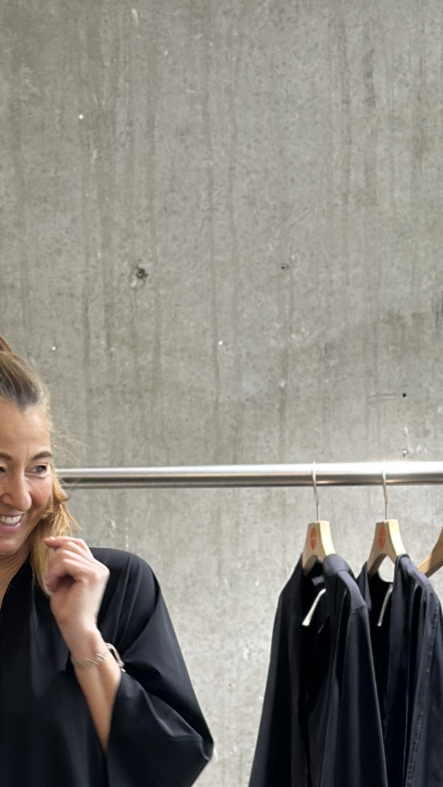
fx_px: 2672
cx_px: 238
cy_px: 893
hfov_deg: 9.5
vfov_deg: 16.2
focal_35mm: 128
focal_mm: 6.86
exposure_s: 1/50
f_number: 1.78
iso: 100
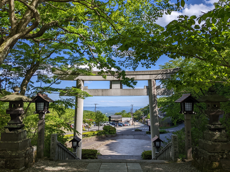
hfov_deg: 65.3
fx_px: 179
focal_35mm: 27
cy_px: 86
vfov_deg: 51.4
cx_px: 115
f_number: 1.73
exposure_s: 1/3906
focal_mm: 4.38
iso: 57
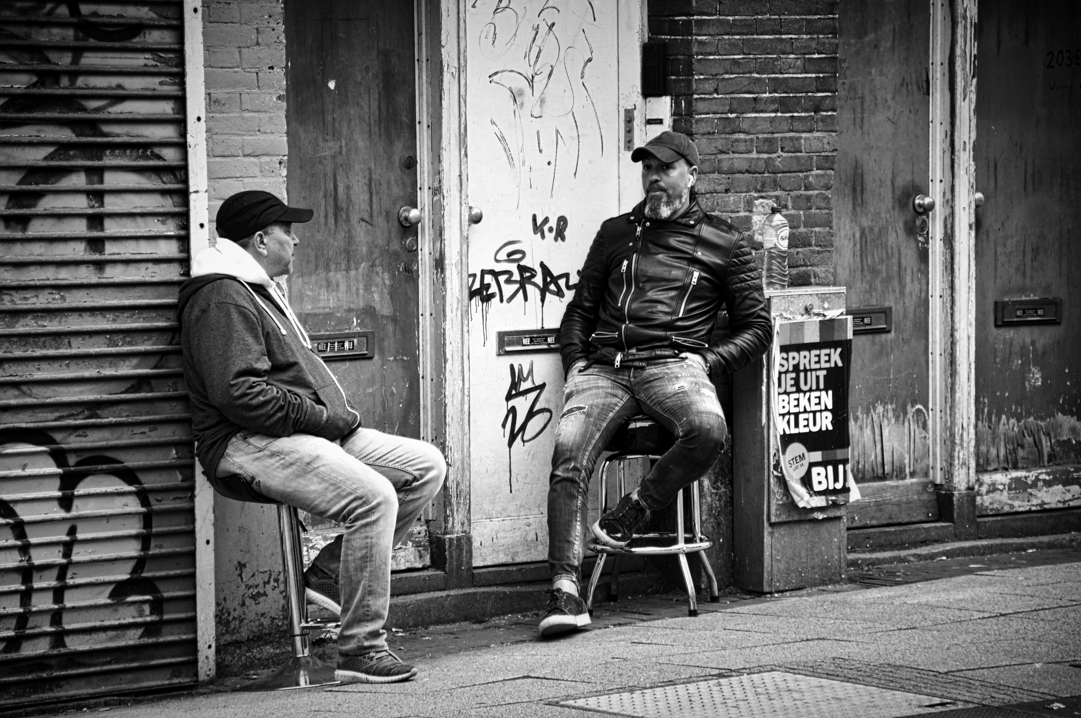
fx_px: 4724
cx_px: 540
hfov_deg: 13.1
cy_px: 359
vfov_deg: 8.7
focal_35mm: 158
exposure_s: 1/200
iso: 400
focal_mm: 105
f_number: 5.3
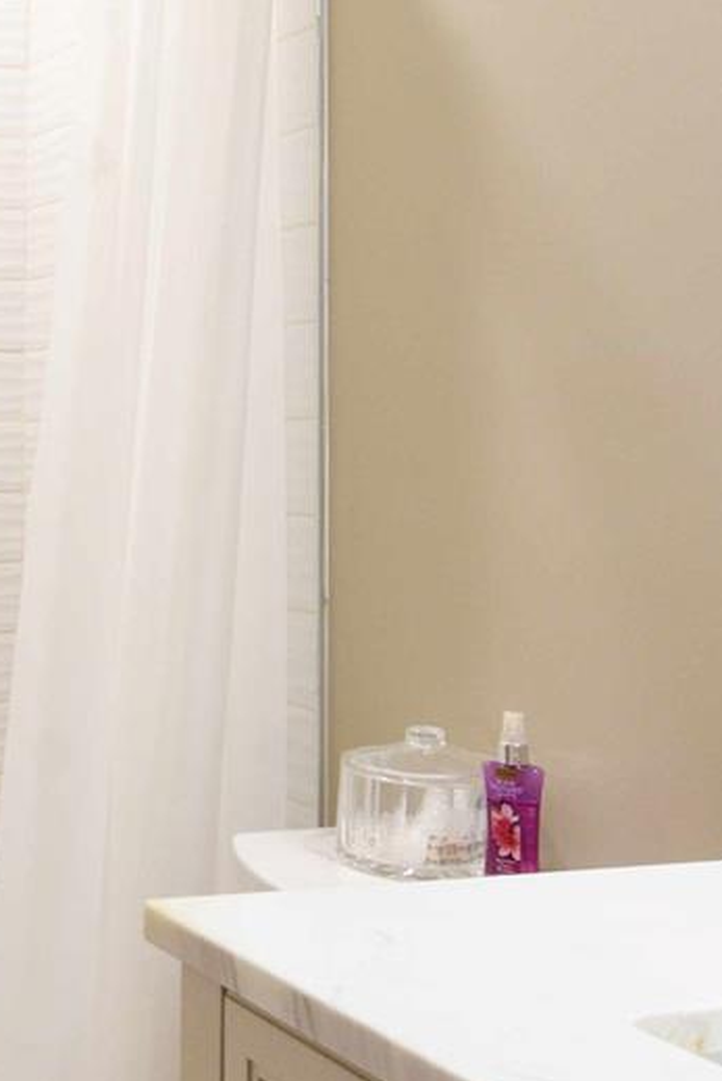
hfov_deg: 20.2
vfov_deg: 32.3
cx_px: -196
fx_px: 1864
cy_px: 428
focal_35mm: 62
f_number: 9
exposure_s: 1/15
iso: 320
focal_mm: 14
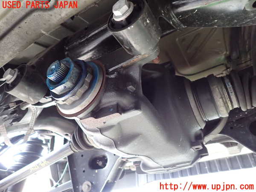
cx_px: 128
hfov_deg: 69.4
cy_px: 96
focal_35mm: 25
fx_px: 185
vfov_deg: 54.9
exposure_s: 1/30
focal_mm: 4.5
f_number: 2
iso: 800
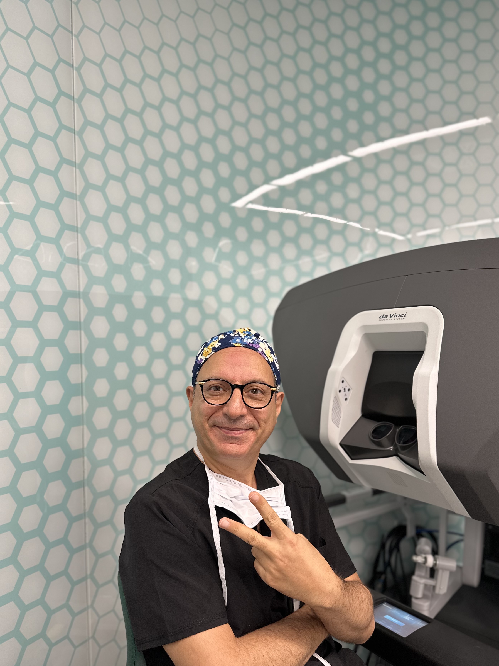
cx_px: 245
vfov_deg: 67.2
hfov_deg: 53.1
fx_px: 500
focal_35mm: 26
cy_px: 360
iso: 125
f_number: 1.78
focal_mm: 6.86
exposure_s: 1/50
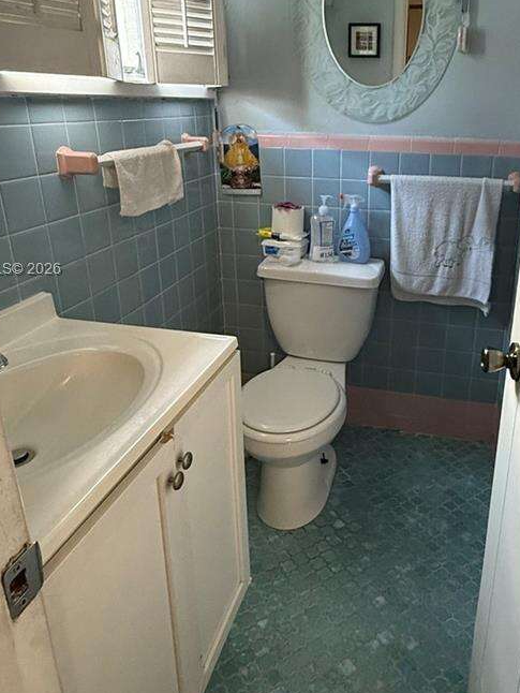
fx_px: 520
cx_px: 345
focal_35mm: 26
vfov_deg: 66.5
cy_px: 270
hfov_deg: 52.1
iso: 400
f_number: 2.2
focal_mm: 2.22
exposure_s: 1/60
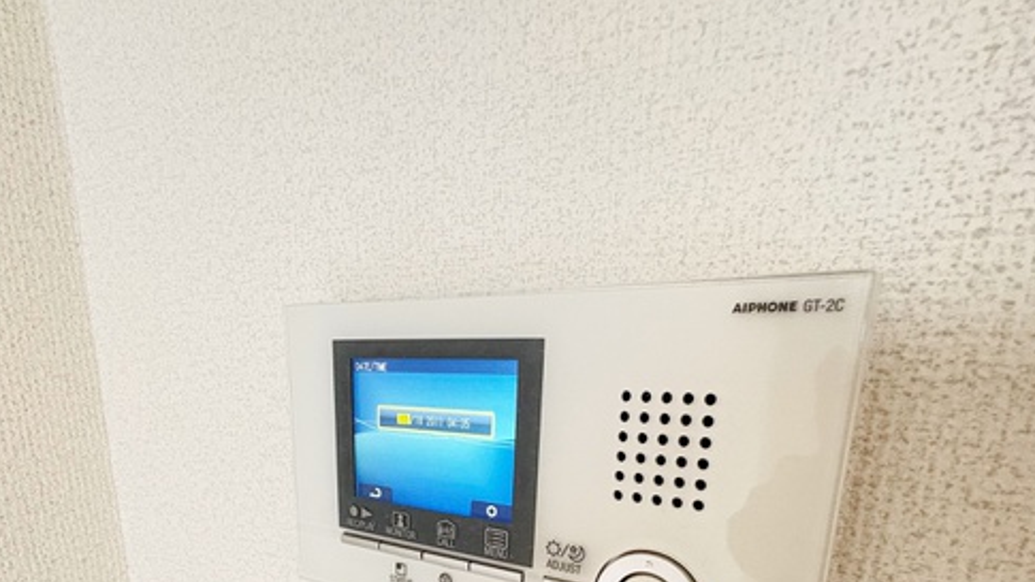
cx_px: 480
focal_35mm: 22
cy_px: 523
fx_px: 604
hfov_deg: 81.1
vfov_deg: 46.5
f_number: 2.2
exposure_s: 1/60
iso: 640
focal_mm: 2.22
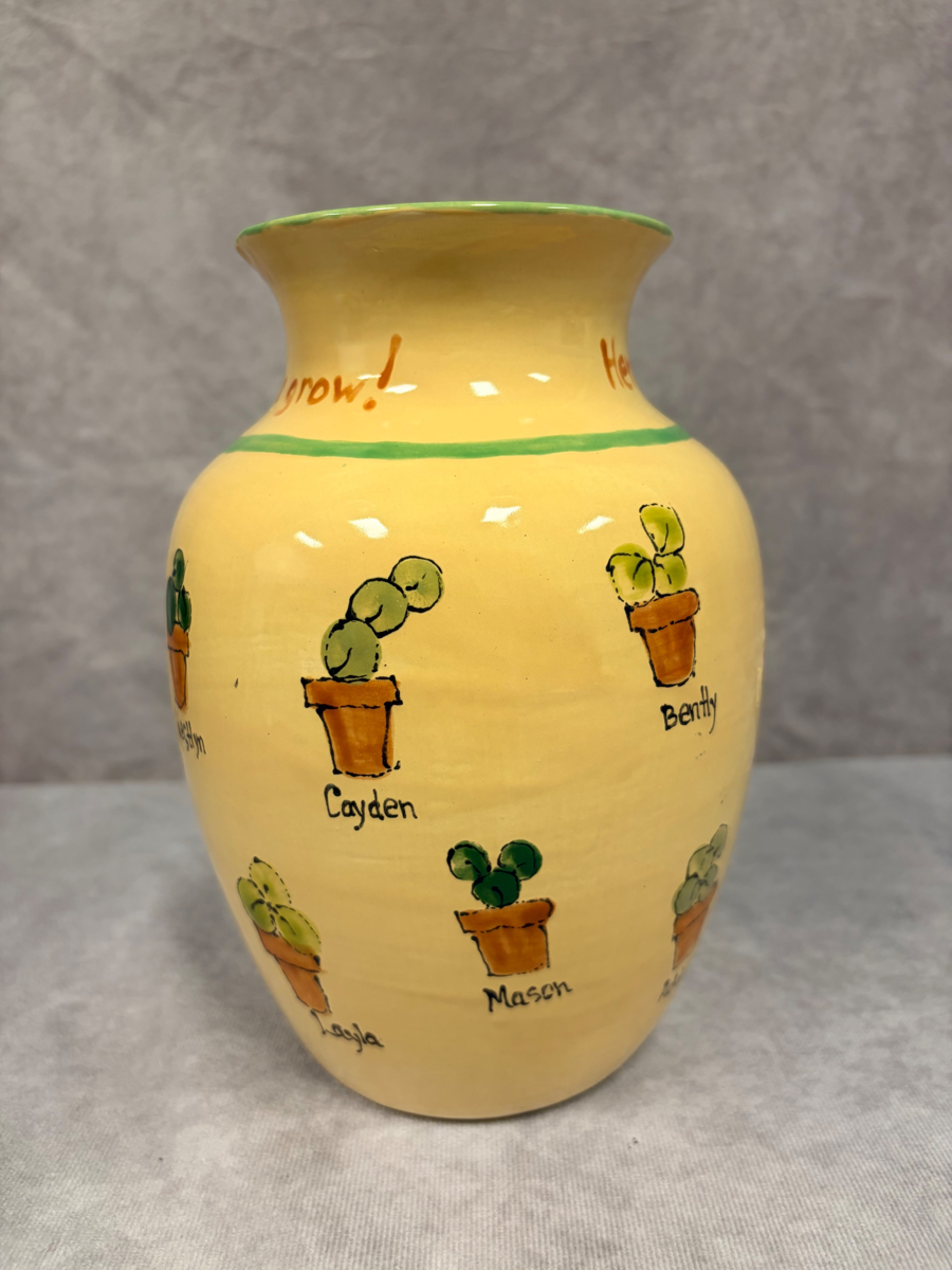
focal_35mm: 26
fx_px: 953
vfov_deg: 67.3
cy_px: 635
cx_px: 476
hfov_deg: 53.1
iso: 125
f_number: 1.6
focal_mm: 5.96
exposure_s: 1/60
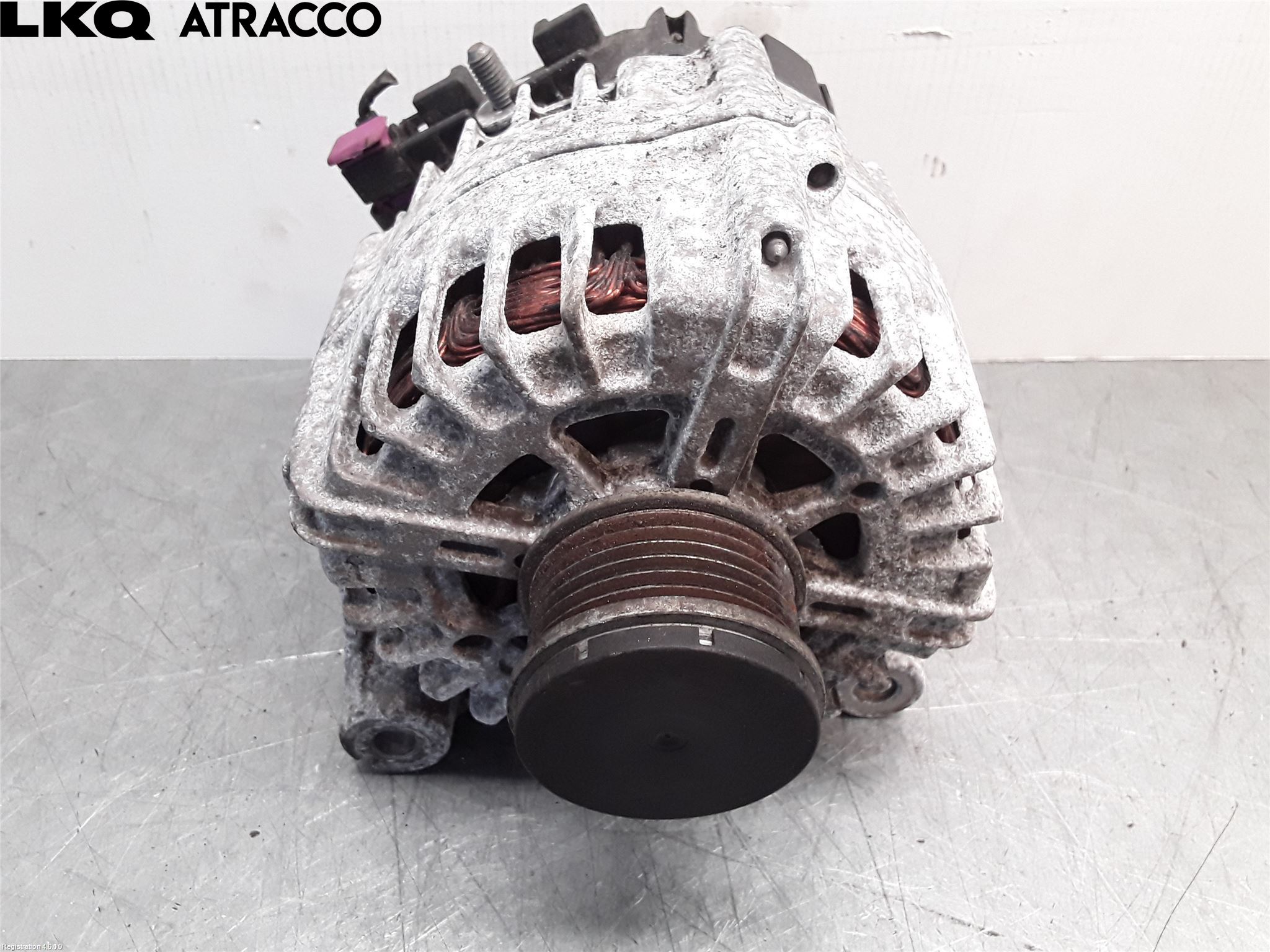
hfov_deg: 63.4
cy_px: 476
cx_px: 635
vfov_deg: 49.7
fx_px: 1027
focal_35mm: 28
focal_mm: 2.91
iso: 100
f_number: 1.9
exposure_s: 1/100
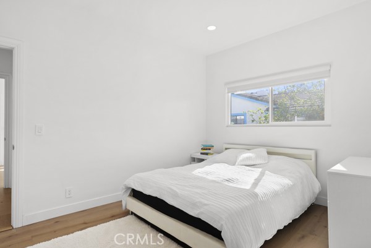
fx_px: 206
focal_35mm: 20
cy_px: 124
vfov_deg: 62.0
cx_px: 186
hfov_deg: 83.9
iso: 80
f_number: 8
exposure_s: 1/6
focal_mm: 20
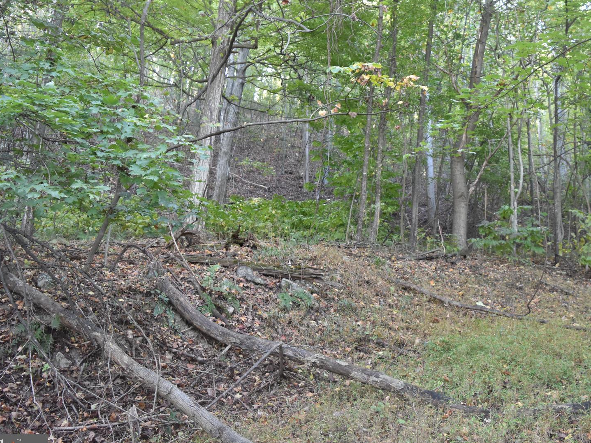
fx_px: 632
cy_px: 183
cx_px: 378
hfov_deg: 49.5
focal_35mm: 37
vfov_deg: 38.6
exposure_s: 1/125
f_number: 4
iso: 1100
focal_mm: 18
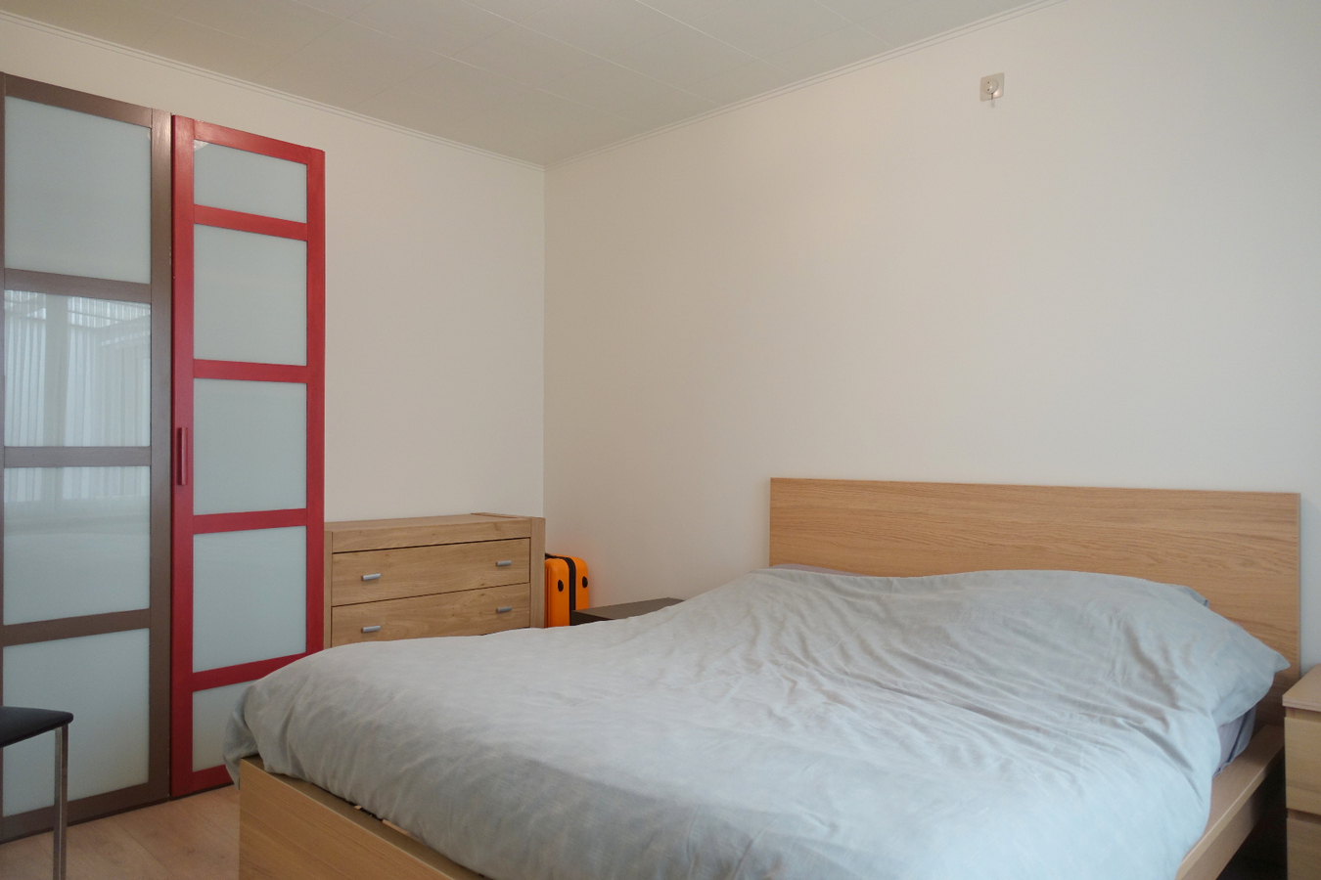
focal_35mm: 24
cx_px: 660
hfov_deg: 73.7
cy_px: 440
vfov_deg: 53.1
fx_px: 881
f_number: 1.8
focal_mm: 8.8
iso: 250
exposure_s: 1/30
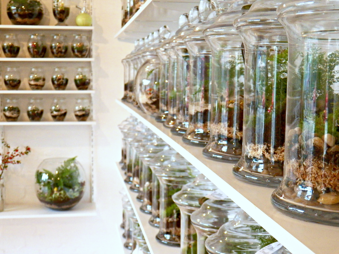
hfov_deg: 31.2
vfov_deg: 23.7
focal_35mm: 62
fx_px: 607
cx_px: 170
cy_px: 127
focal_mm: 11.2
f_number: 3.6
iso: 500
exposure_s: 1/40
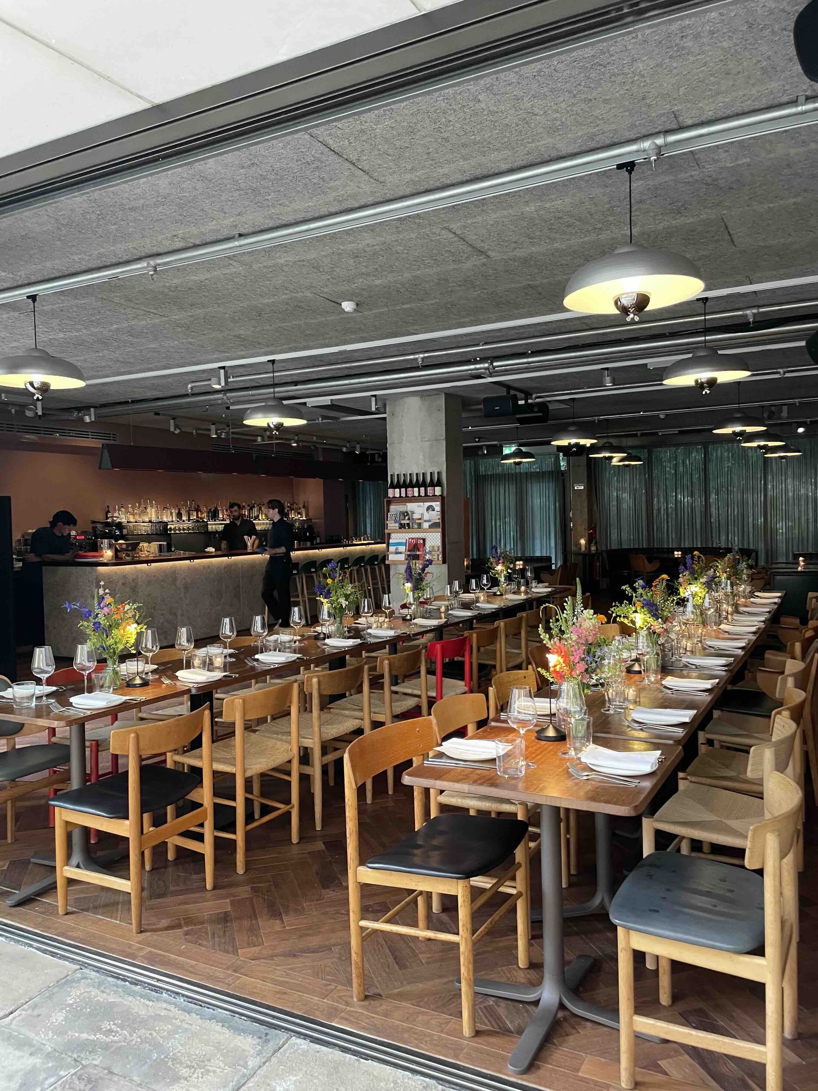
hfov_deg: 53.1
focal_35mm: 26
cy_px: 546
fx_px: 819
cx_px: 409
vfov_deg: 67.3
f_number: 1.6
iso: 320
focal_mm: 4.2
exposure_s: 1/49
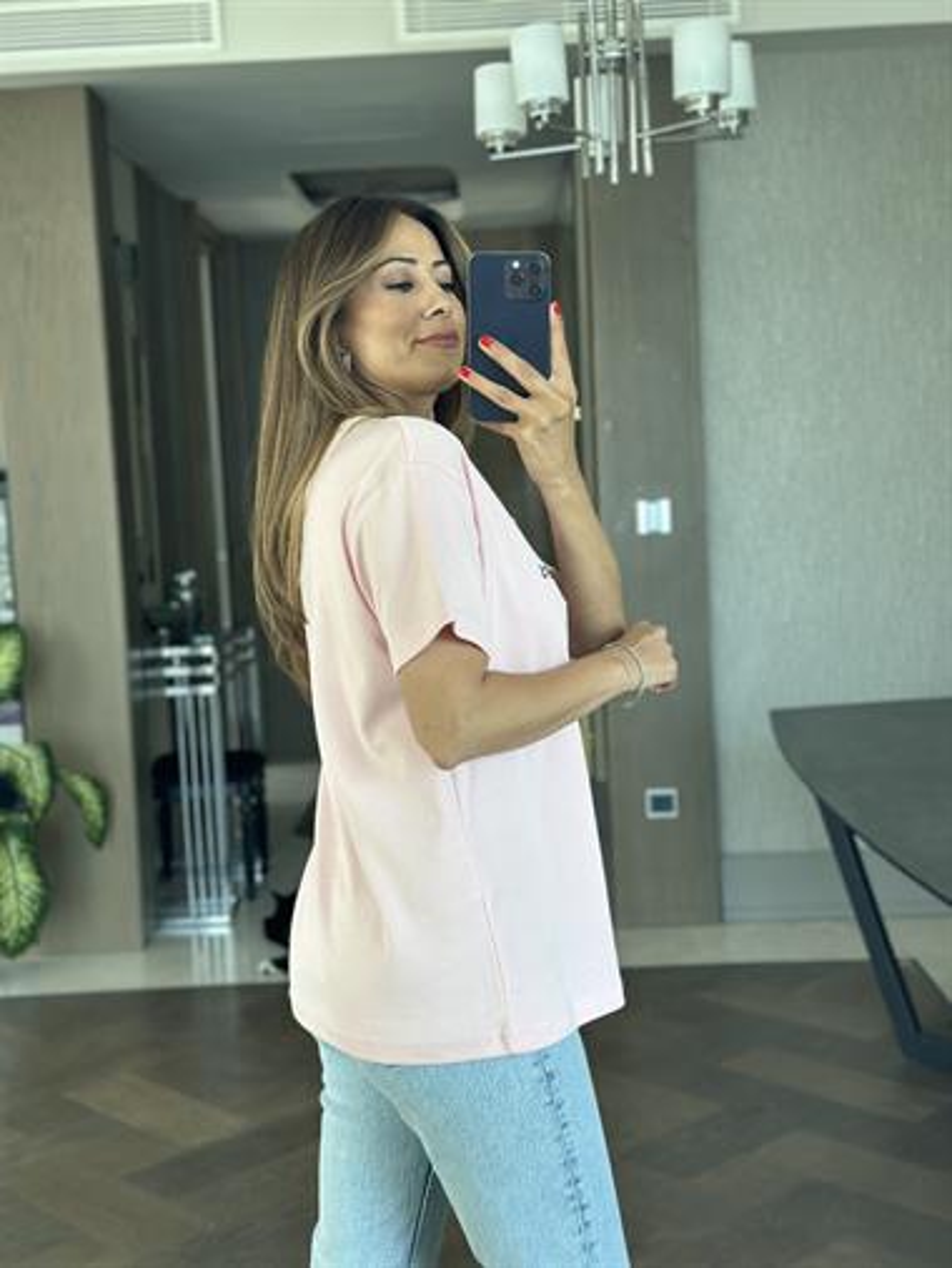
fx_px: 1759
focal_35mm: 48
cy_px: 634
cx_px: 476
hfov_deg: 30.3
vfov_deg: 39.6
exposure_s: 1/134
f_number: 1.78
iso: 125
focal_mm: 6.86
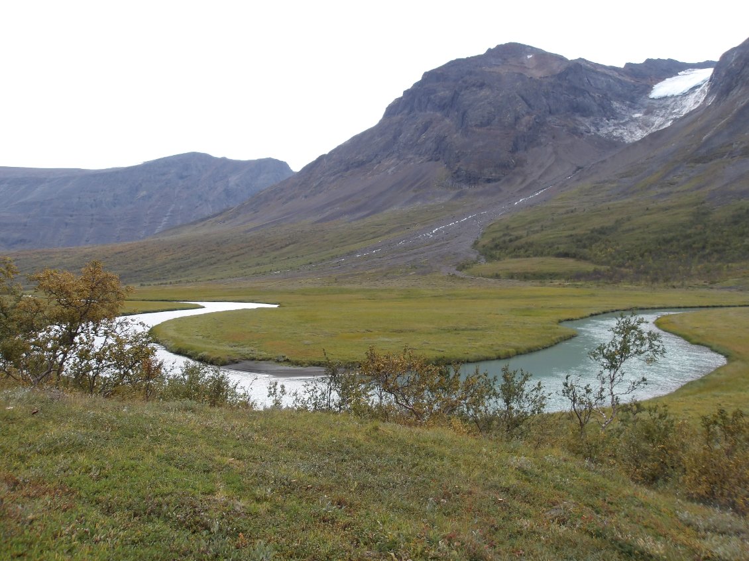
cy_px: 280
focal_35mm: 27
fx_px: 584
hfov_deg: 65.3
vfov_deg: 51.3
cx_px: 374
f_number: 3
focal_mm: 4.9
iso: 100
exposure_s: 1/436
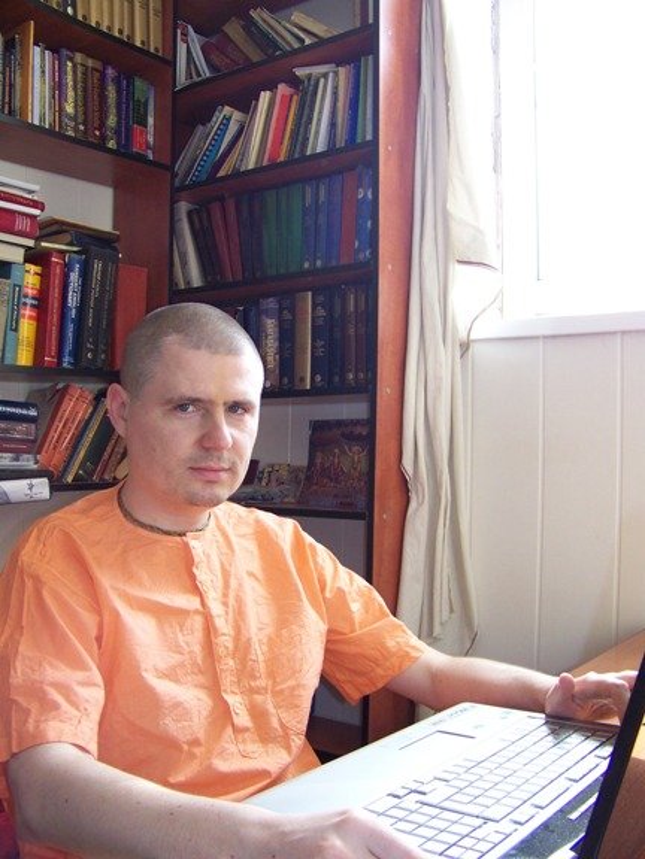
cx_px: 322
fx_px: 894
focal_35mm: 36
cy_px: 430
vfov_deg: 51.4
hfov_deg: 39.7
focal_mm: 5.85
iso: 125
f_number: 2.8
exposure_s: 1/30
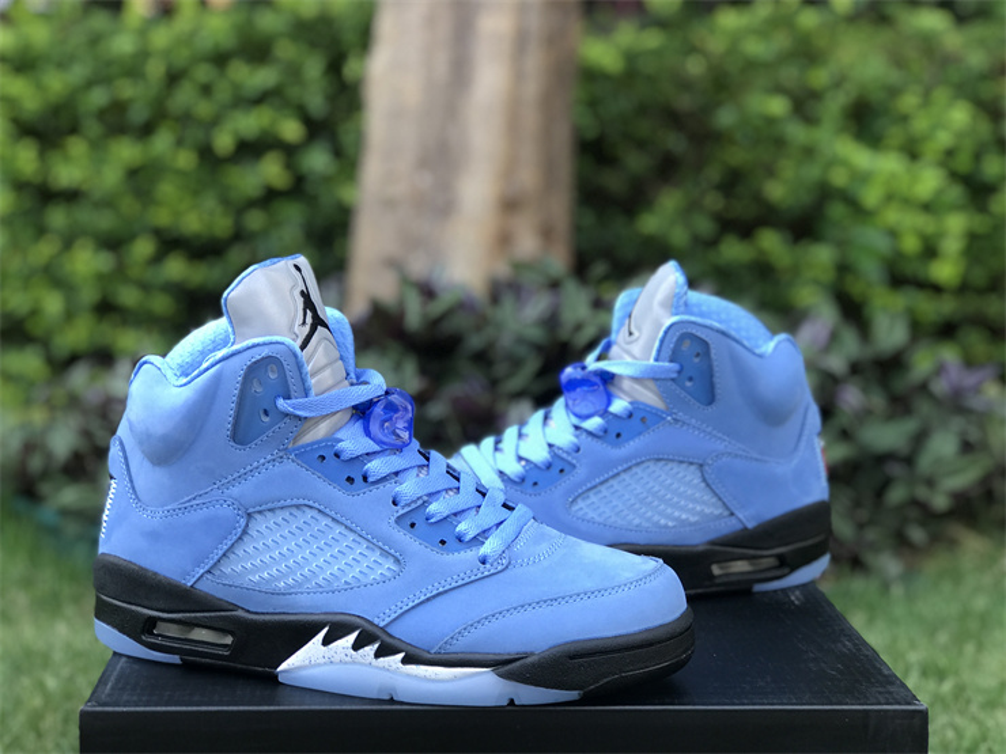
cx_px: 503
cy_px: 377
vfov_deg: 25.7
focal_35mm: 57
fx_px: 1657
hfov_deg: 33.8
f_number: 2.8
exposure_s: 1/50
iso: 20
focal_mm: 6.6
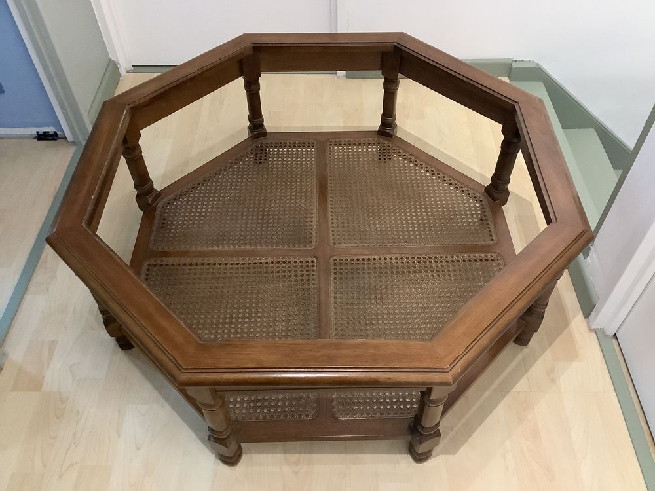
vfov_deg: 45.4
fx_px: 587
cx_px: 328
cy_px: 246
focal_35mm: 31
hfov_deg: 58.4
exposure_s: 1/25
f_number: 2.4
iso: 400
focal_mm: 3.3
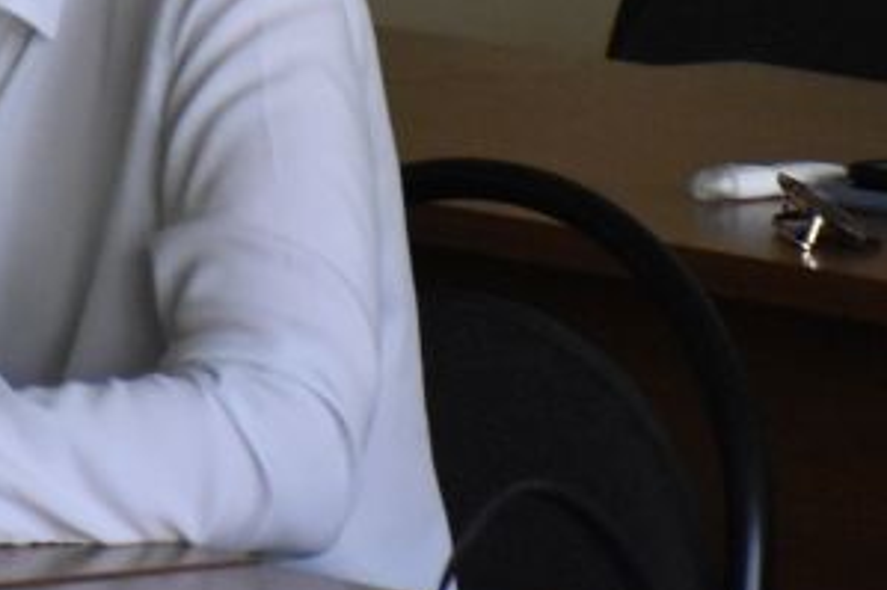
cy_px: -409
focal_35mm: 452
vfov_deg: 3.0
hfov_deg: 4.5
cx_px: -368
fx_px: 11130
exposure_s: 1/125
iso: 2500
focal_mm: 75
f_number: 5
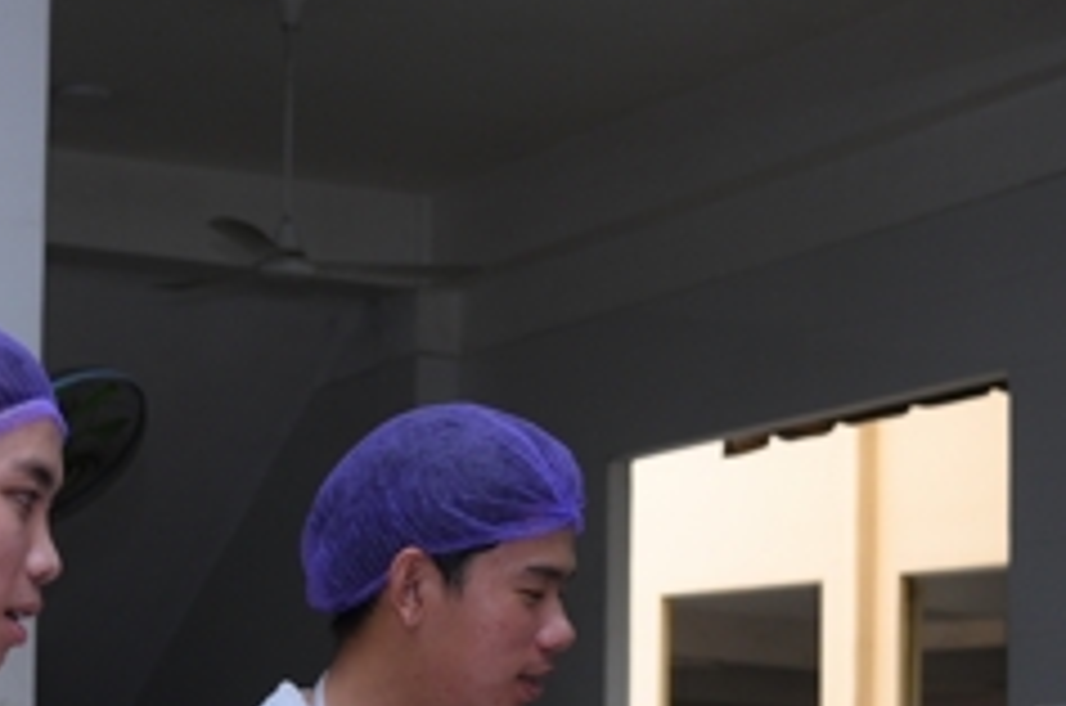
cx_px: 283
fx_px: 2837
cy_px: 657
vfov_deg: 14.0
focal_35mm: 96
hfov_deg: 21.1
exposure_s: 1/125
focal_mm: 35
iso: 1000
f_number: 4
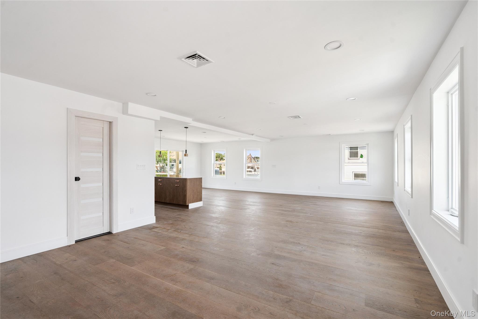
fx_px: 212
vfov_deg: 73.7
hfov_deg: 96.7
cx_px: 239
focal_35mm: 16
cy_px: 160
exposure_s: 1/80
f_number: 7.1
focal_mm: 16
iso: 400
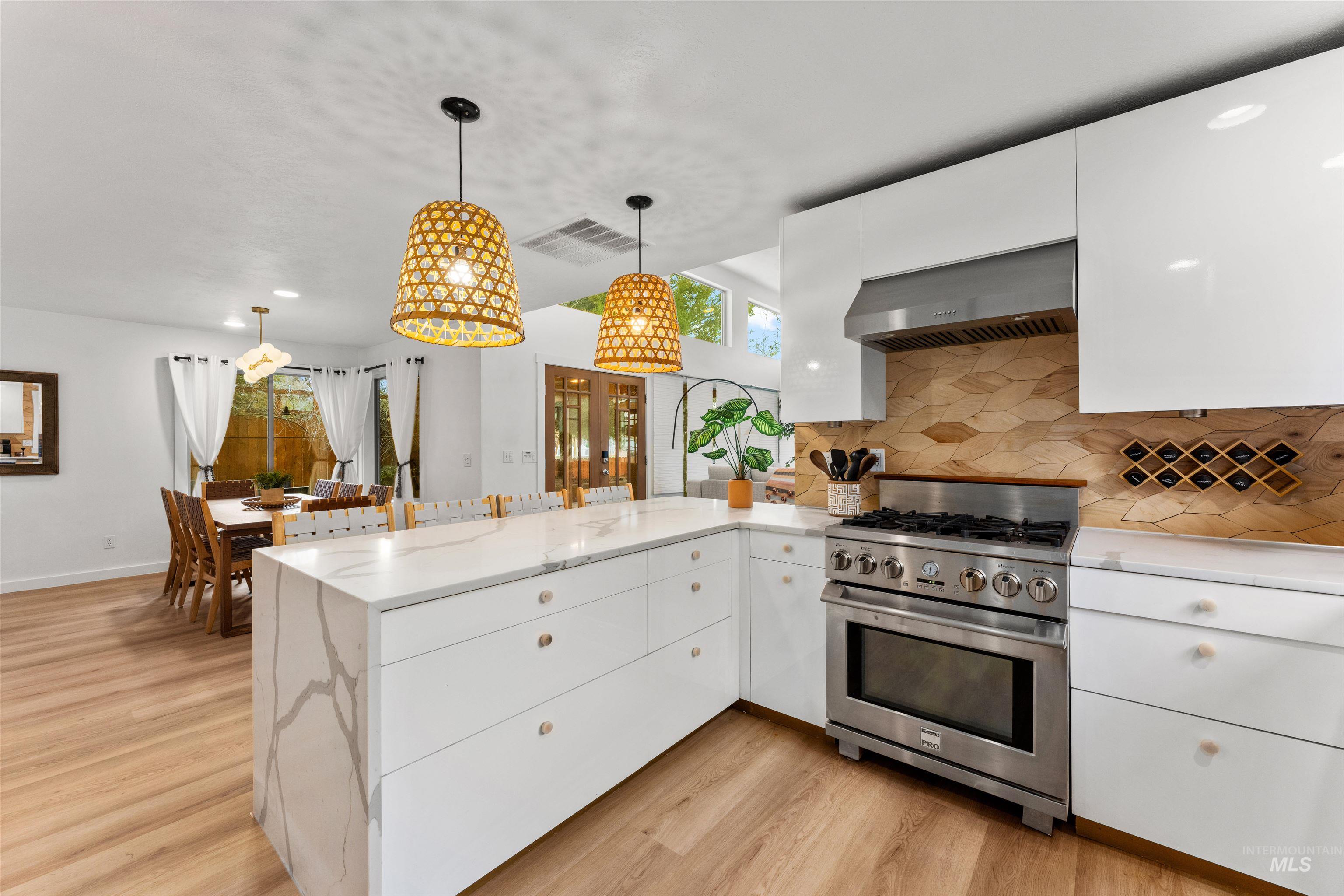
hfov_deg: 104.3
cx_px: 672
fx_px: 523
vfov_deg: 81.2
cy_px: 448
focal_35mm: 14
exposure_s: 1/13
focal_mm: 14
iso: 800
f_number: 9
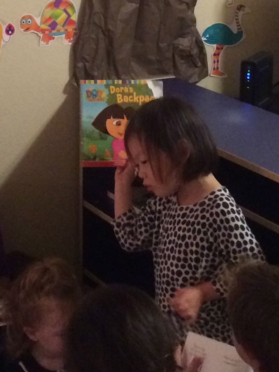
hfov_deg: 14.4
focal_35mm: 102
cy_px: -29
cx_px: 70
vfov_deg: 18.6
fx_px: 1096
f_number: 2.2
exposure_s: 1/15
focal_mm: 4.12
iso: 320
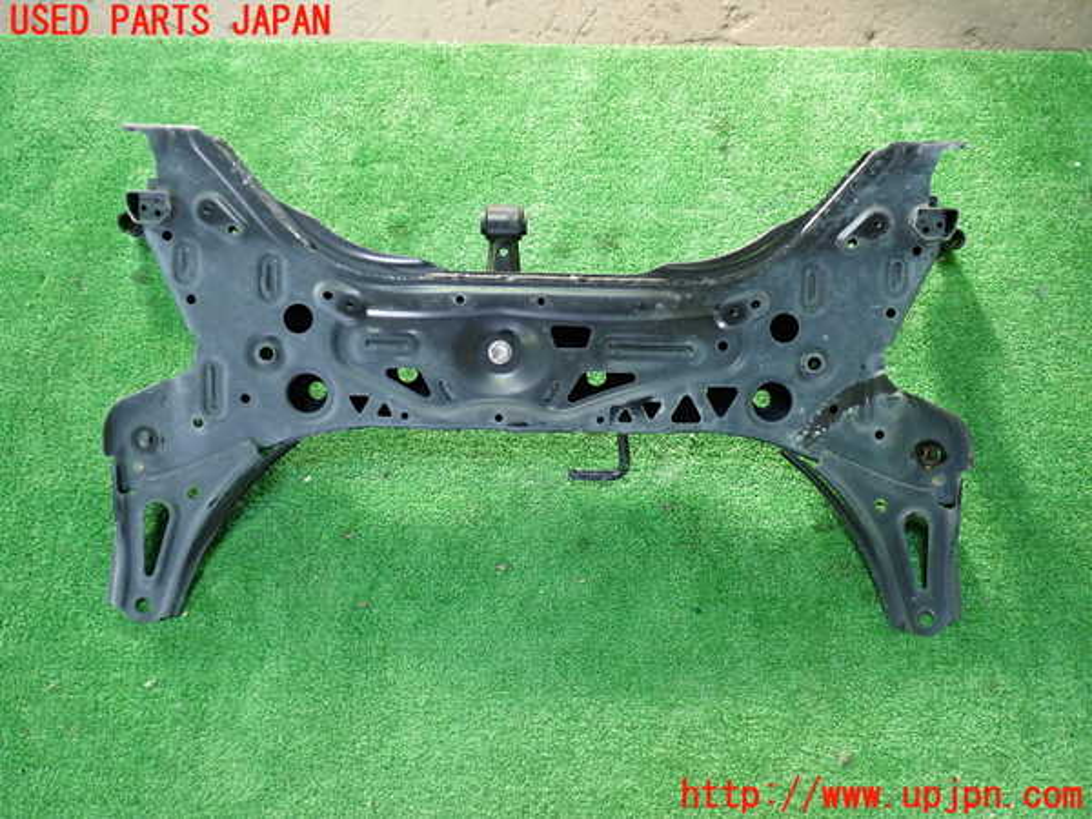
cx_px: 546
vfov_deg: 46.8
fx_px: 946
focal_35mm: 30
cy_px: 410
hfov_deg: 60.0
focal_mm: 5.4
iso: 320
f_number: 2.3
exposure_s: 1/30
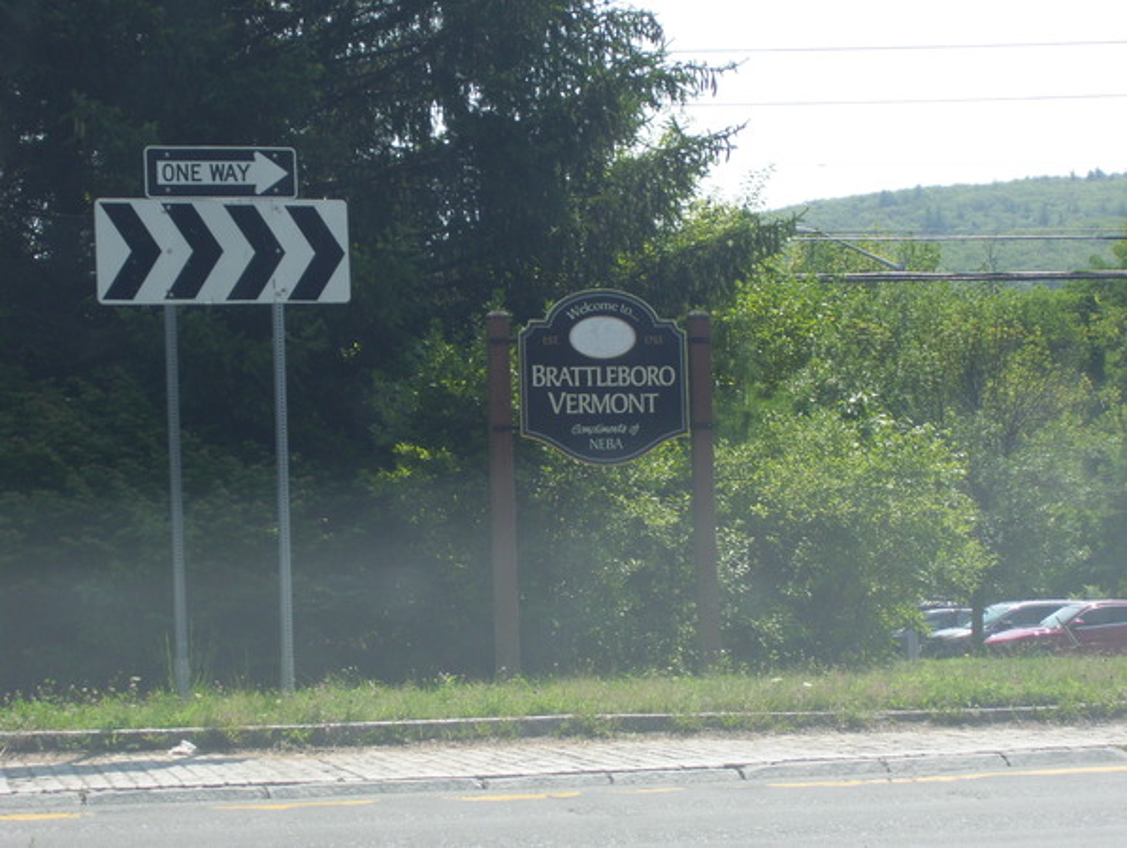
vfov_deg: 13.7
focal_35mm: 108
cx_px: 564
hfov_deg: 18.2
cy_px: 424
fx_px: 3520
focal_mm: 18
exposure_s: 1/250
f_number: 4.6
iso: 100
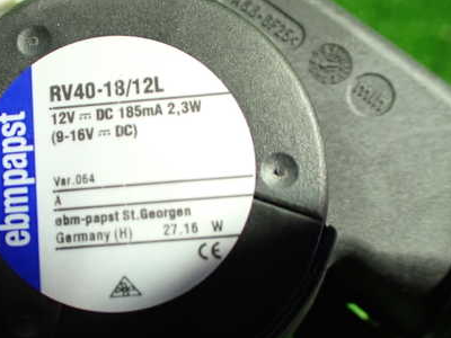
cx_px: 142
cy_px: 207
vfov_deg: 32.1
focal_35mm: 45
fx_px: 586
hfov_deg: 41.4
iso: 800
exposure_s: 1/50
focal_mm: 5.4
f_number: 2.3
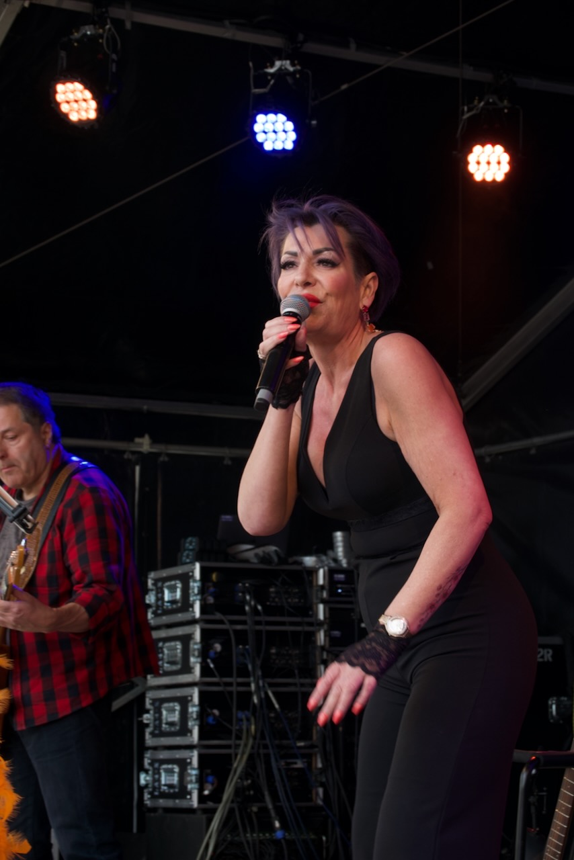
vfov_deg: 23.9
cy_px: 430
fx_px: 2032
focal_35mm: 85
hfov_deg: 16.1
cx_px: 287
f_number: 3.5
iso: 100
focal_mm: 31.33
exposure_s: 1/125
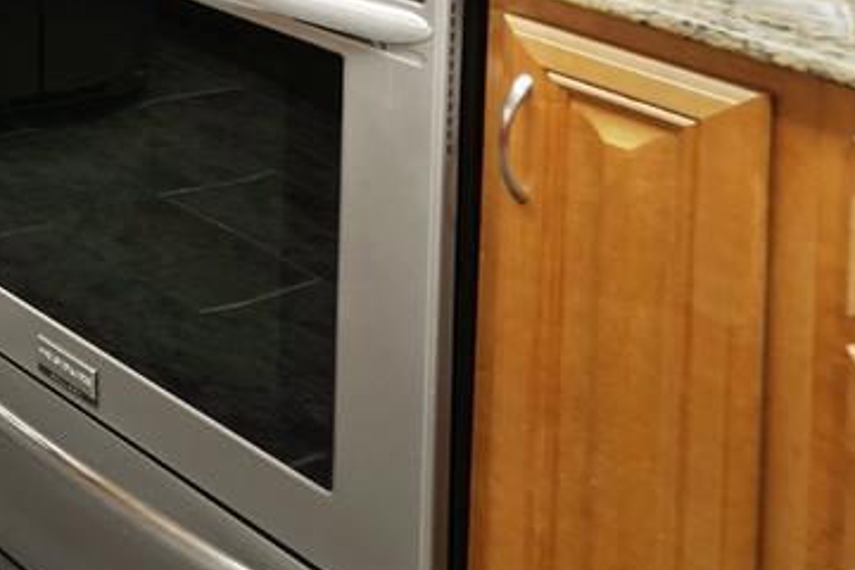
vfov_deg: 16.5
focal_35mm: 64
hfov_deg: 19.1
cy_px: -555
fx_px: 1520
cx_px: -846
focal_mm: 16
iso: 1250
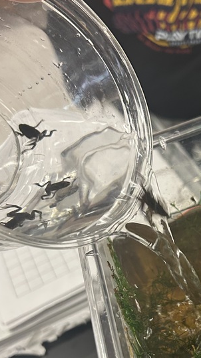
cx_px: 188
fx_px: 512
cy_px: 257
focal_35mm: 54
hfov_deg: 21.6
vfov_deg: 37.8
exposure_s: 1/60
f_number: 1.5
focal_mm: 5.7
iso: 200
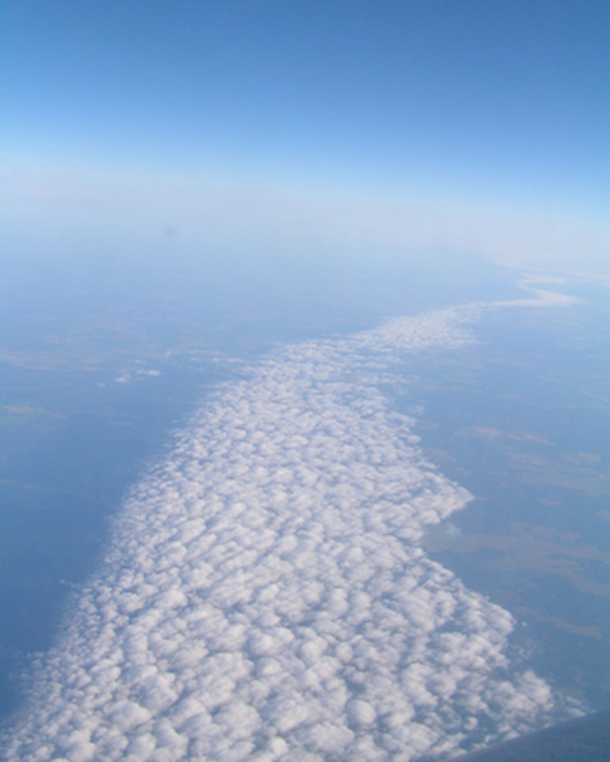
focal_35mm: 40
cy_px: 376
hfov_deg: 37.4
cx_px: 307
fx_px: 902
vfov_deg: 45.8
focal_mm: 6.3
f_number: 5.6
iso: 50
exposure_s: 1/250
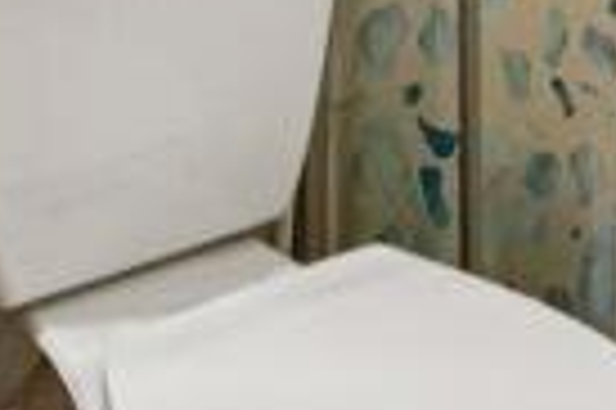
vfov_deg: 9.1
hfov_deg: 17.1
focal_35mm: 120
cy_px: -834
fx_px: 2051
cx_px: 238
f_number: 8
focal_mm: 16
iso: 400
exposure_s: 1/6
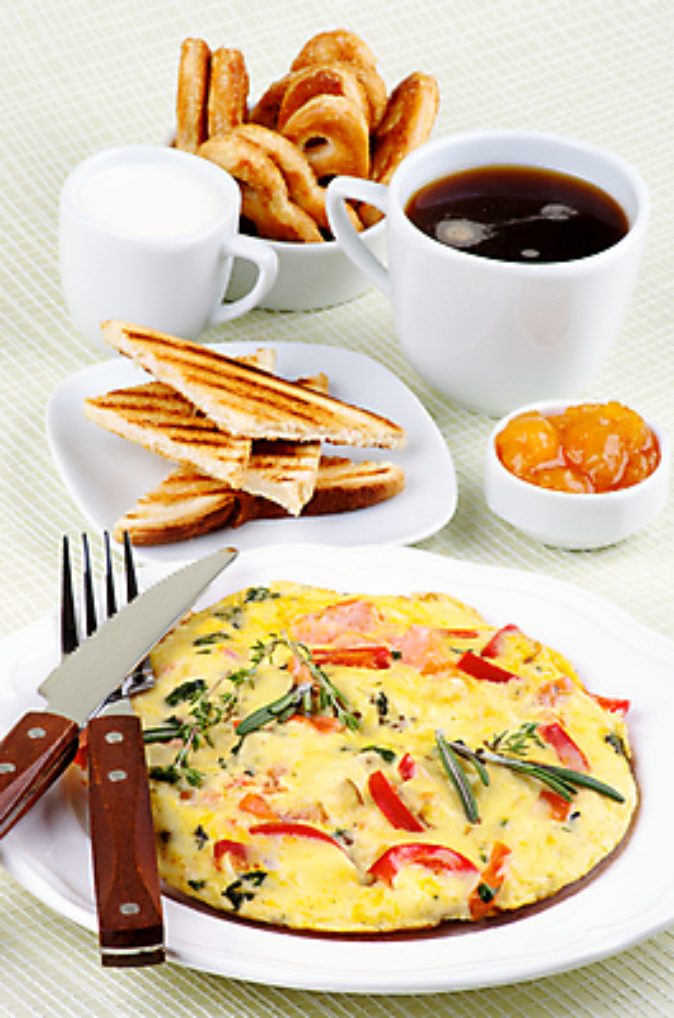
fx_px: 4231
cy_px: 509
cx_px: 337
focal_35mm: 150
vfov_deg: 13.7
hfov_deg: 9.1
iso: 100
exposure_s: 1/160
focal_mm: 100
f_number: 22
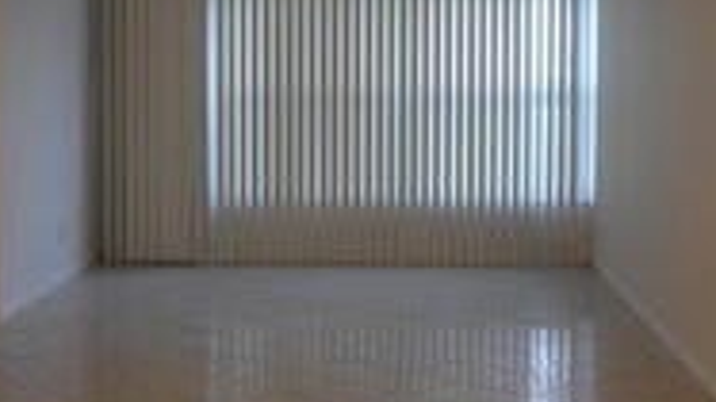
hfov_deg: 37.2
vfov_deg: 21.3
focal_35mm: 56
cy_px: 107
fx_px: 1063
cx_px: 364
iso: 400
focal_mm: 4.3
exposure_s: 1/60
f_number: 3.3
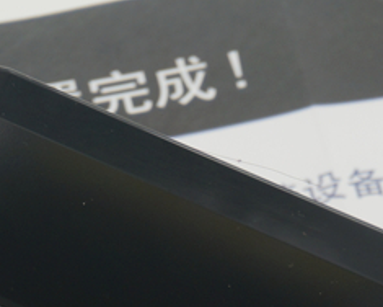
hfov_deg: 6.4
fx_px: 3401
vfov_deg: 5.1
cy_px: 549
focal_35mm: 300
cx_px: 376
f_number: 7.1
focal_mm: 49
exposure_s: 1/50
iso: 100
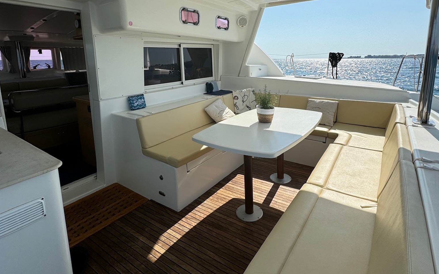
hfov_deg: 85.1
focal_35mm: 20
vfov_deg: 58.5
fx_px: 239
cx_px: 221
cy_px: 94
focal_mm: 2.22
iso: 50
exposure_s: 1/2415
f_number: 2.2
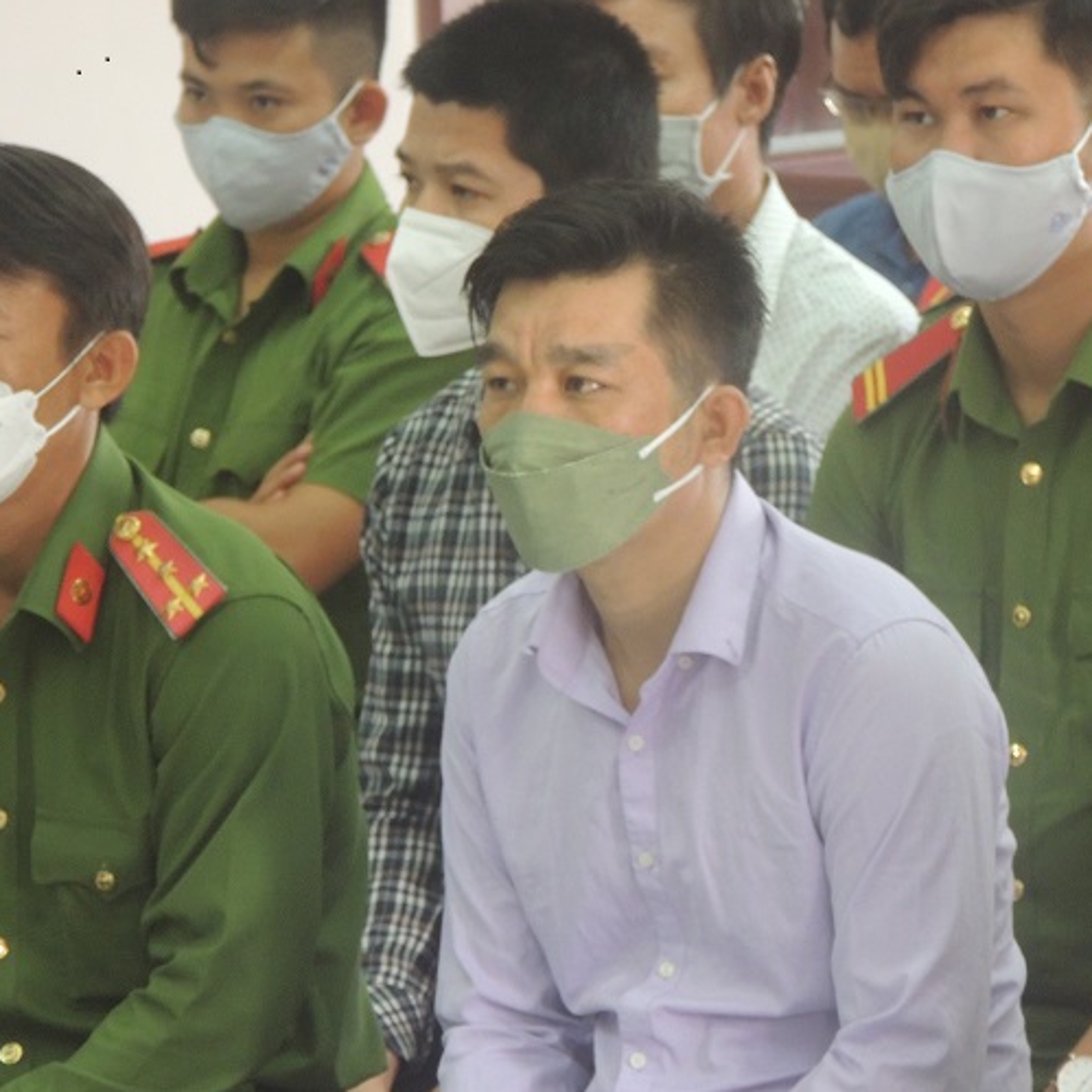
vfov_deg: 4.9
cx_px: 591
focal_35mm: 356
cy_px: 547
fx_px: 12706
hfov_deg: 4.9
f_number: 4.8
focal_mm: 53.5
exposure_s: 1/25
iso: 800
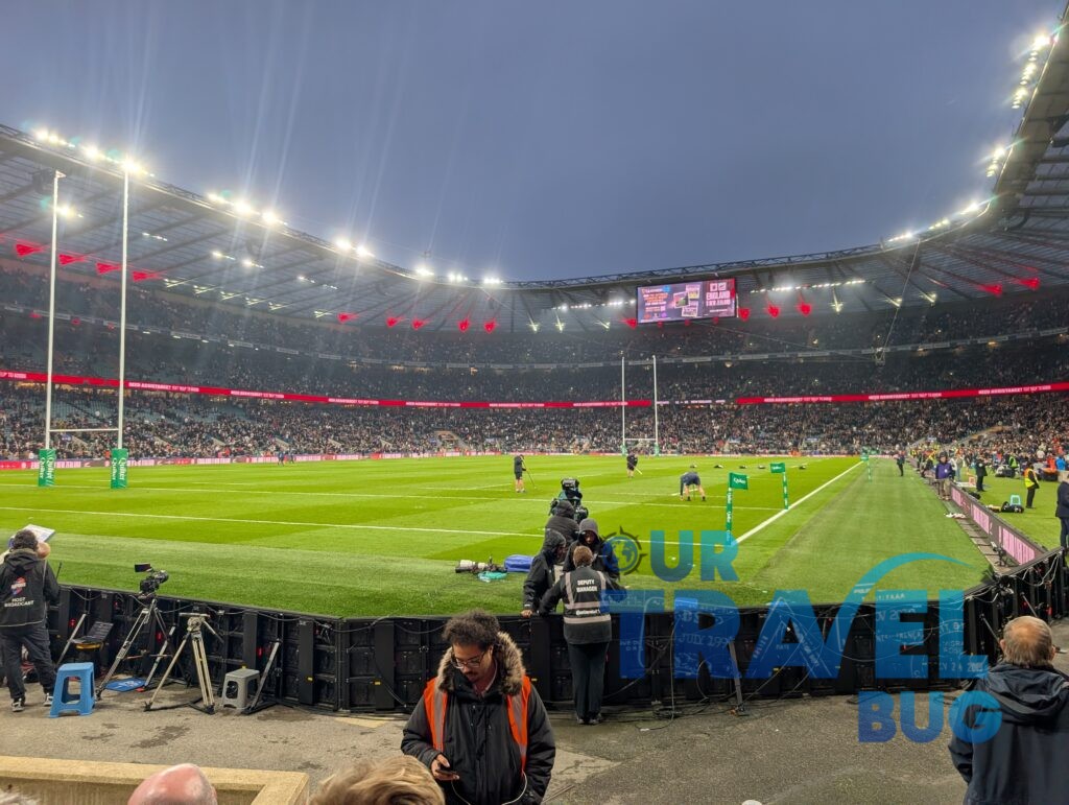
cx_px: 534
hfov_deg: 71.5
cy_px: 402
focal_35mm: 24
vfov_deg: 56.9
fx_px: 742
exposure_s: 1/346
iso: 19
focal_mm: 6.9
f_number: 1.68
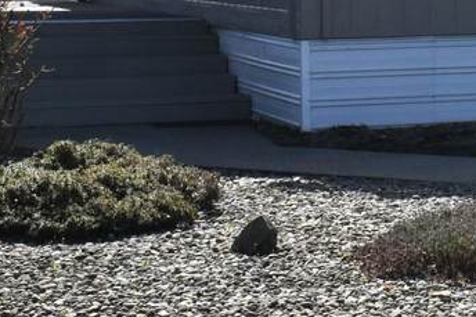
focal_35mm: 162
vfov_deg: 8.4
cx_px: 560
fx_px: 2139
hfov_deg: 12.4
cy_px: -64
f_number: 14
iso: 800
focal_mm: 29
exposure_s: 1/800
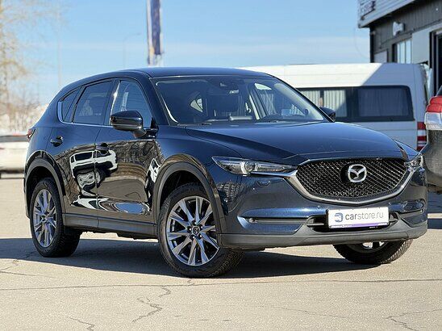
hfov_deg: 16.4
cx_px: 221
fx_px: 1531
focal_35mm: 120
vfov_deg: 12.3
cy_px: 166
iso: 64
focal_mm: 15.66
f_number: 2.8
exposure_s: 1/327
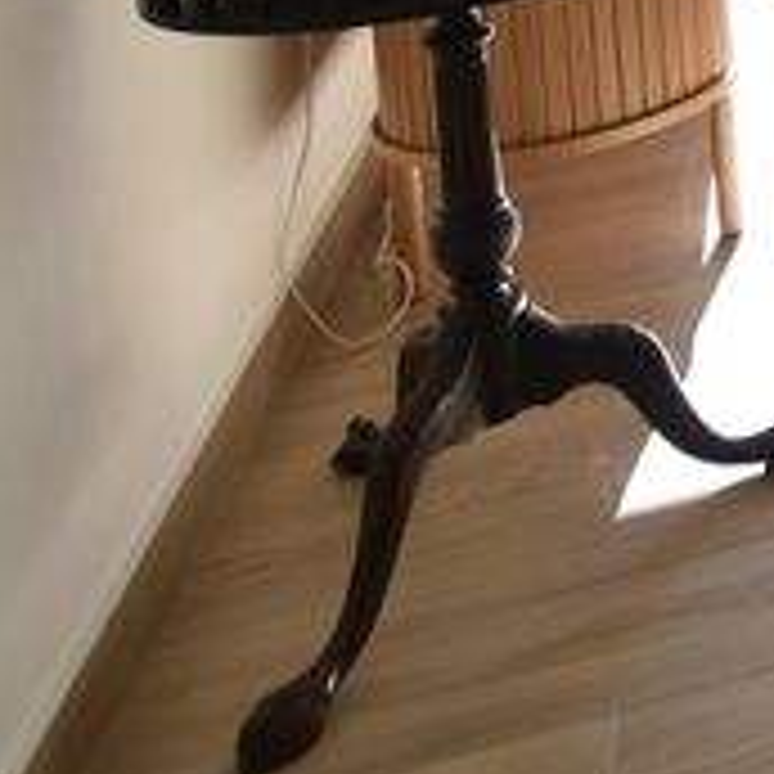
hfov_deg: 16.4
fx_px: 1771
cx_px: 1676
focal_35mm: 70
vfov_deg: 19.1
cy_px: -596
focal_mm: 10
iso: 200
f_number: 4.5
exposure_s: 1/400
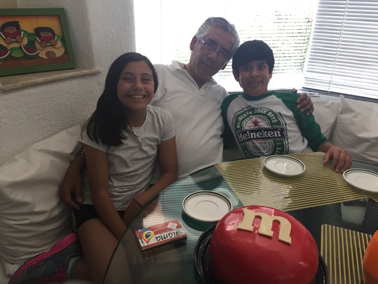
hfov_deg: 61.7
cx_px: 189
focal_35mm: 29
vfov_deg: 48.2
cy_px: 142
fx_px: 317
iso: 40
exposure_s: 1/30
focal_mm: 4.15
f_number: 2.2
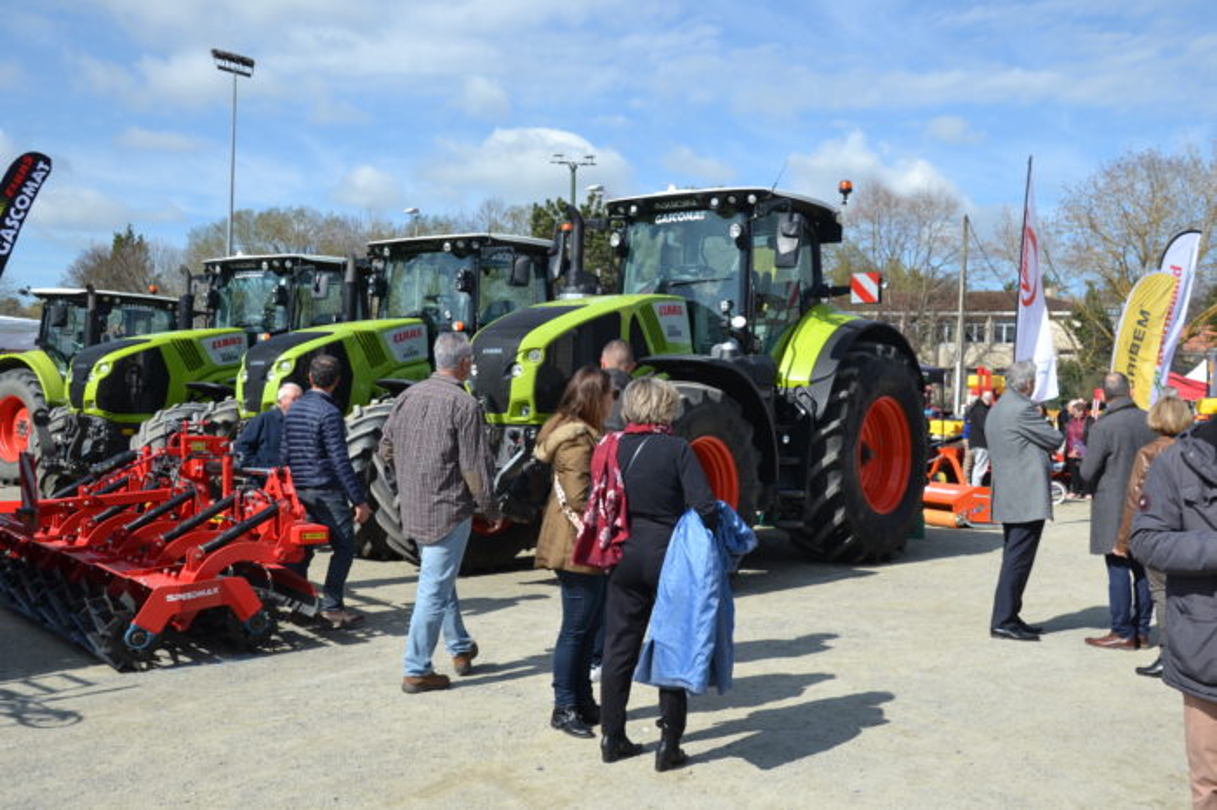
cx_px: 608
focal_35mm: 38
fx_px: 1267
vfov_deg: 35.5
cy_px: 405
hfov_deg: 51.3
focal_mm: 25
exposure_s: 1/200
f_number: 7.1
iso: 100
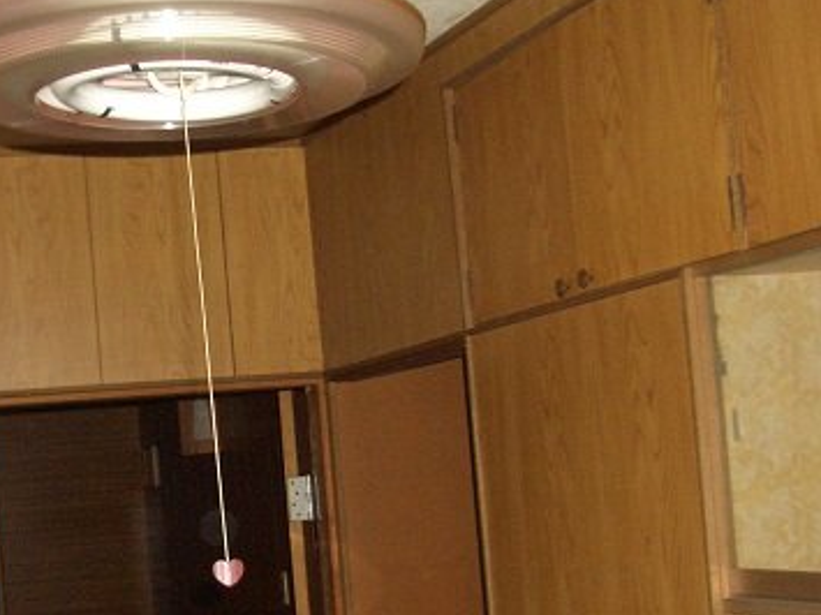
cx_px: 206
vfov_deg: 21.8
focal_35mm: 67
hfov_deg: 28.6
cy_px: 432
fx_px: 1589
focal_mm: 5.8
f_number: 2.6
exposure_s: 1/60
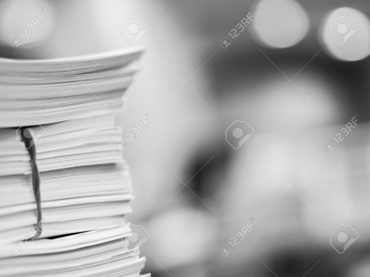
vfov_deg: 12.3
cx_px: 185
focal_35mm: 120
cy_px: 138
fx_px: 1283
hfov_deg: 16.4
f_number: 2.8
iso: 200
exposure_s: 1/10
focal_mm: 60
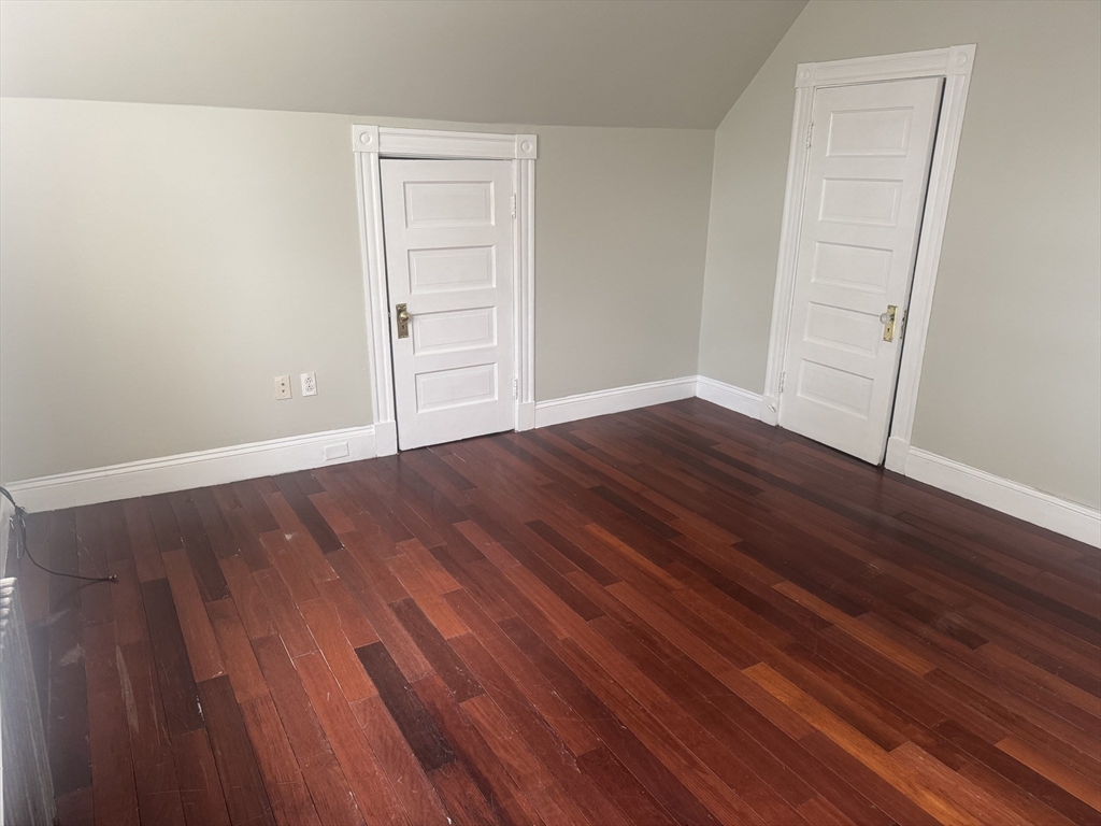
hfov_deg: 71.6
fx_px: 763
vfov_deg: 56.8
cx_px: 550
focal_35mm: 24
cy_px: 413
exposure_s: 1/60
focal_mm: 6.76
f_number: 1.78
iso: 250
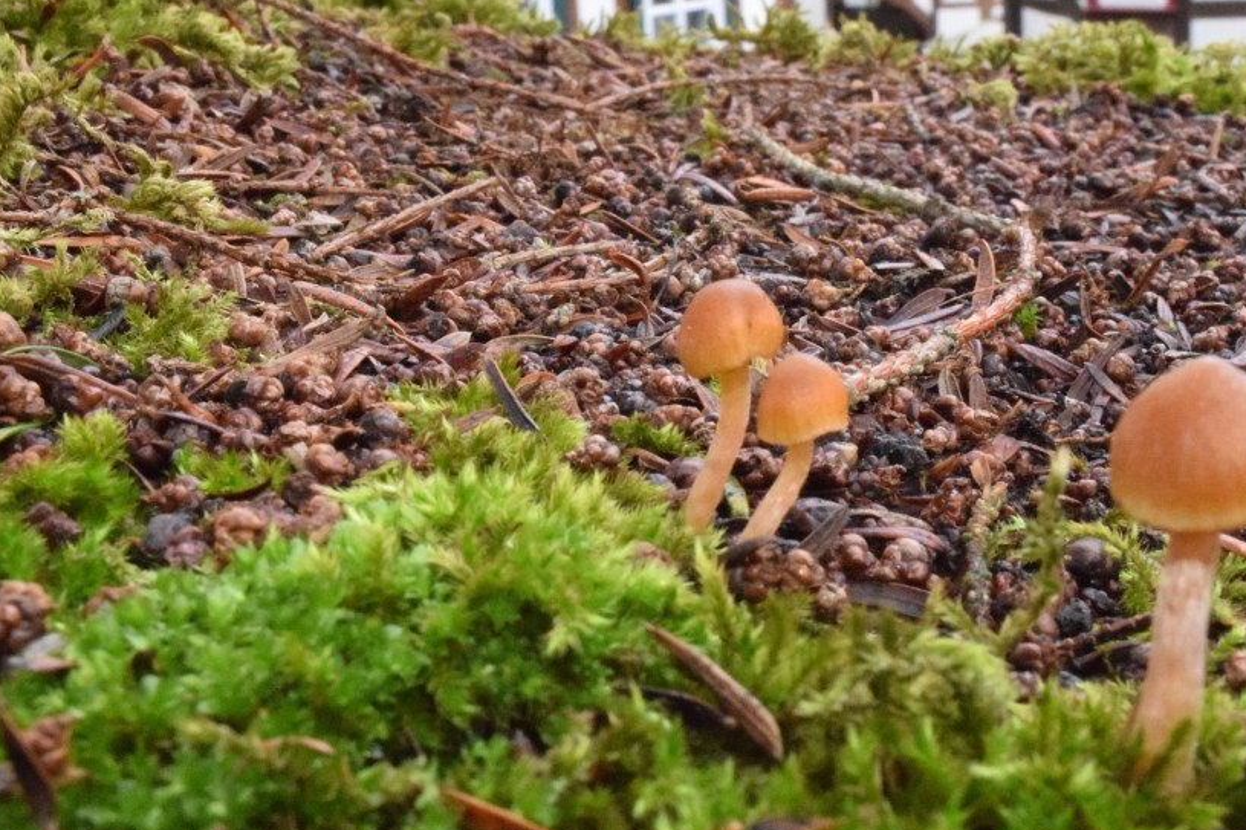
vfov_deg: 24.8
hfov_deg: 36.4
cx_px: 696
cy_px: 468
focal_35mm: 55
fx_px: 1890
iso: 12800
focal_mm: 29
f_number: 29
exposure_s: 1/60
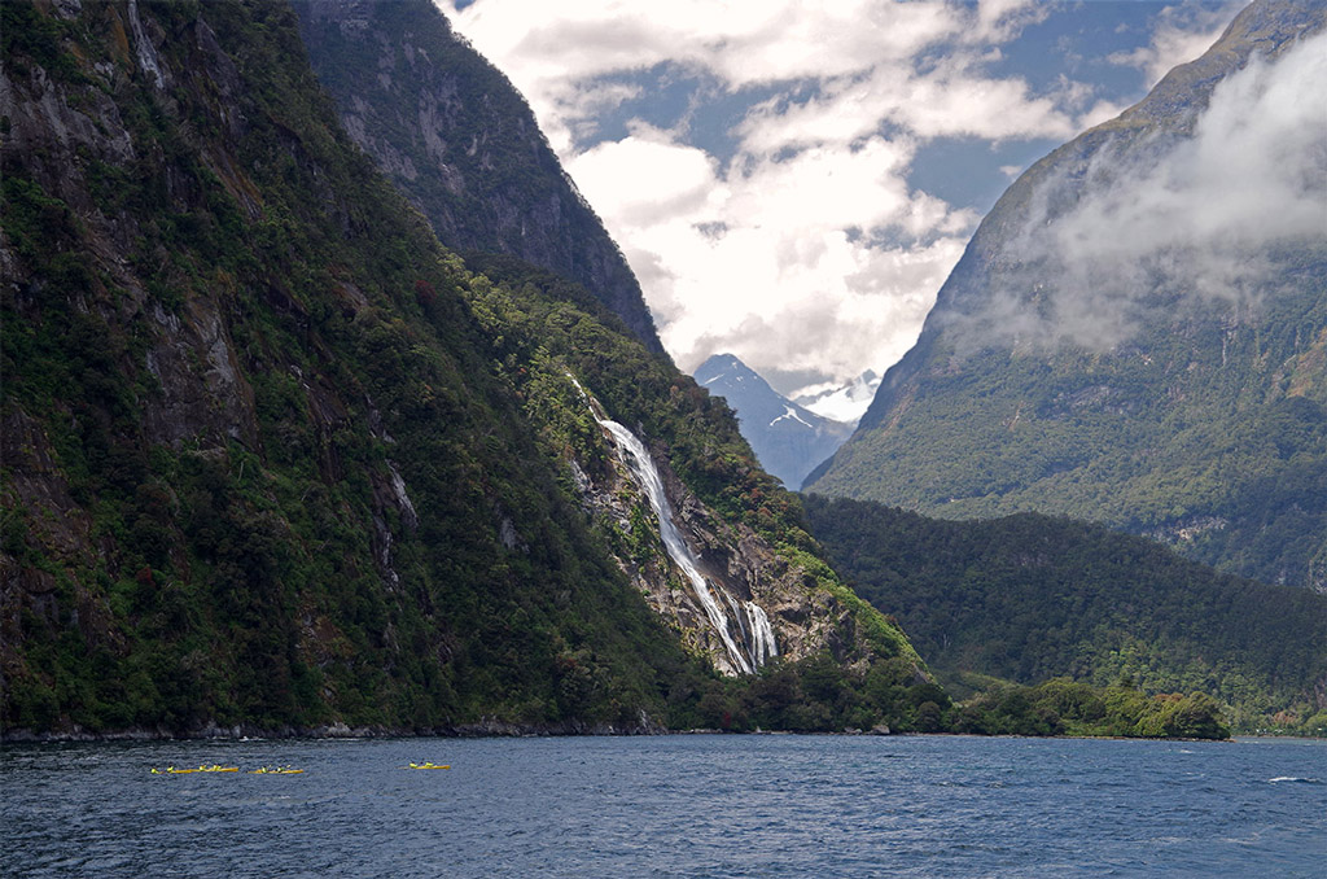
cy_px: 440
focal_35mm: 60
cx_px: 664
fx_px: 2207
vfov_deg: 22.5
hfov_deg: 33.5
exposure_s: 1/200
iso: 200
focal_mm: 40
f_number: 10
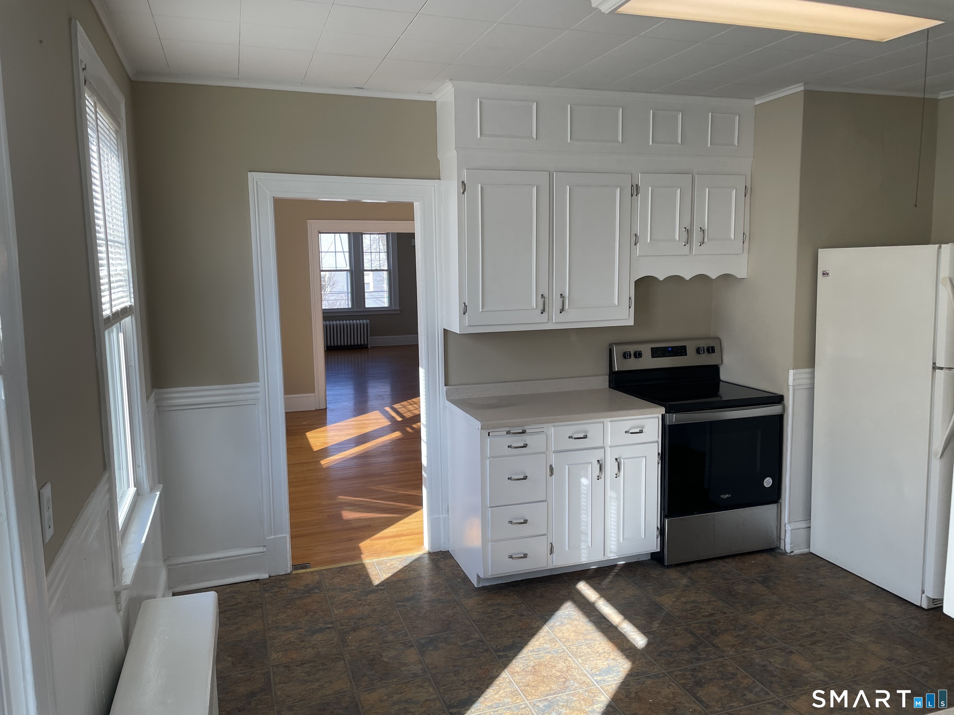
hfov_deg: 67.3
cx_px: 477
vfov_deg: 53.1
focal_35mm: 26
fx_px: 717
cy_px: 358
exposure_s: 1/186
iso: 32
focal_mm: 4.2
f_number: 1.6
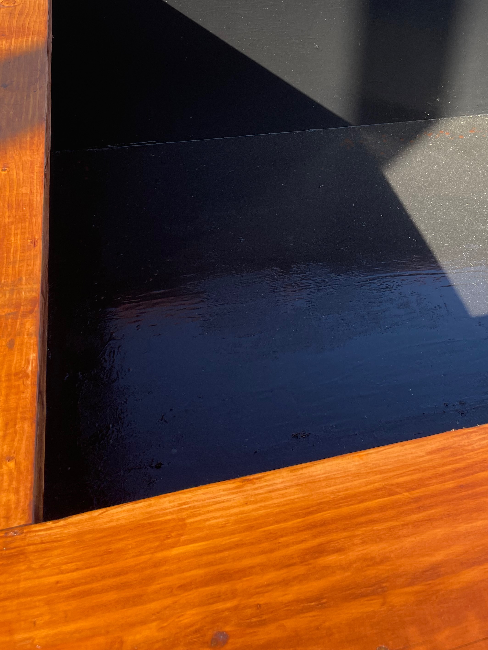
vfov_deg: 48.8
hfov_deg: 38.5
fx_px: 695
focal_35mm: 37
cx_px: 299
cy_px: 189
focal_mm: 4.2
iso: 32
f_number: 1.6
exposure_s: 1/682
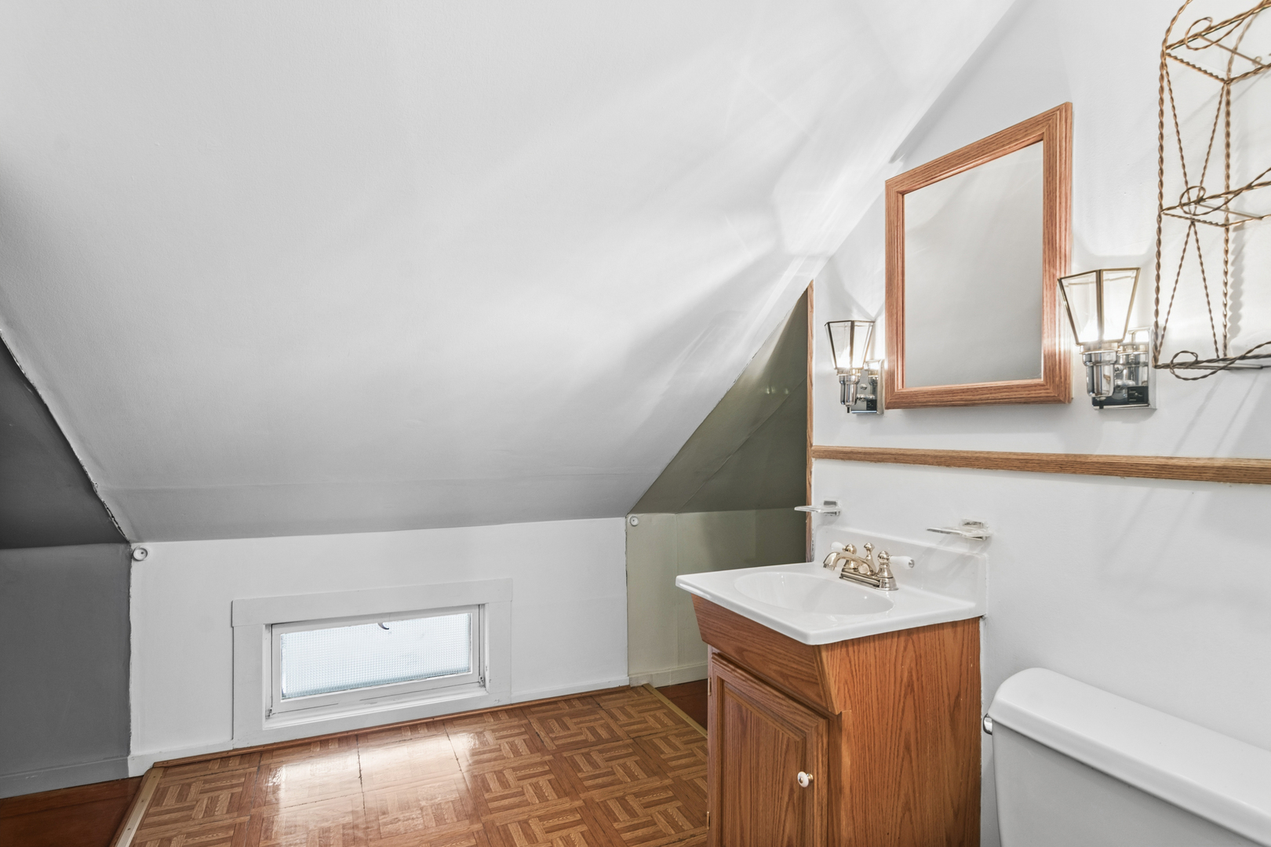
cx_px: 636
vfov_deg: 67.4
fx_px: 635
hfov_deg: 90.0
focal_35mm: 18
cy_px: 424
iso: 200
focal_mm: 12
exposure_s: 1/1.67
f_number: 8
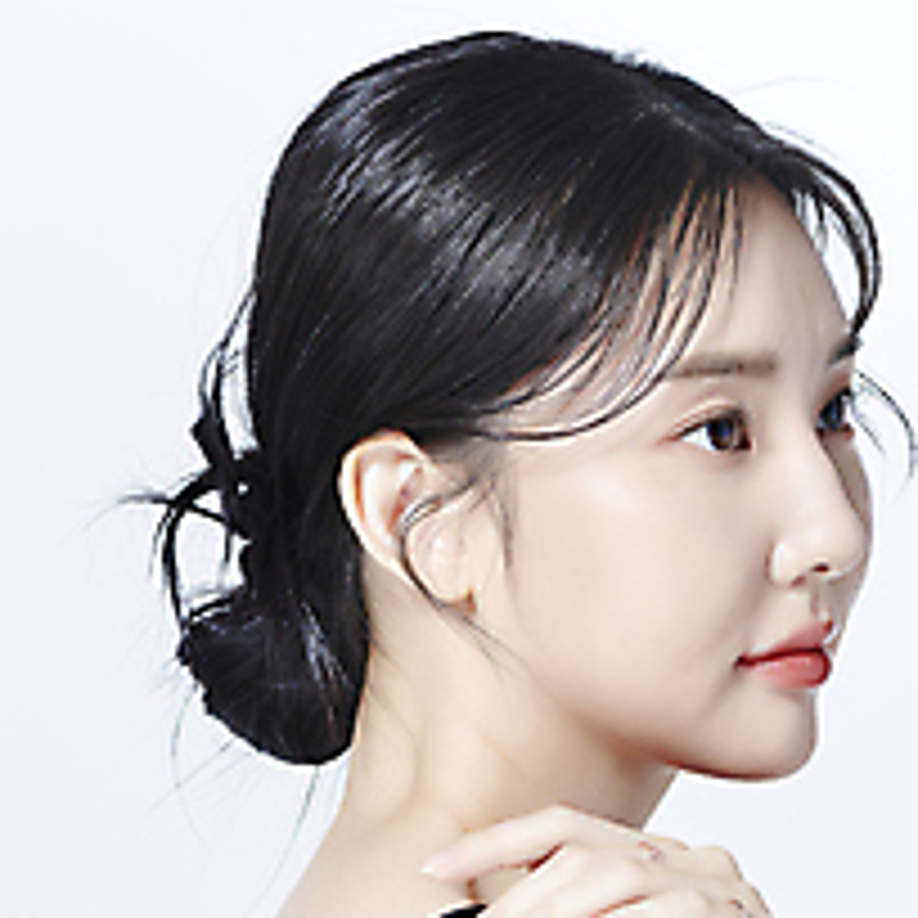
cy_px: 342
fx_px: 5251
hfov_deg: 10.0
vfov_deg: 10.0
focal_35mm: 175
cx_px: 556
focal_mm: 105
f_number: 13
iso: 64
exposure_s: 1/125
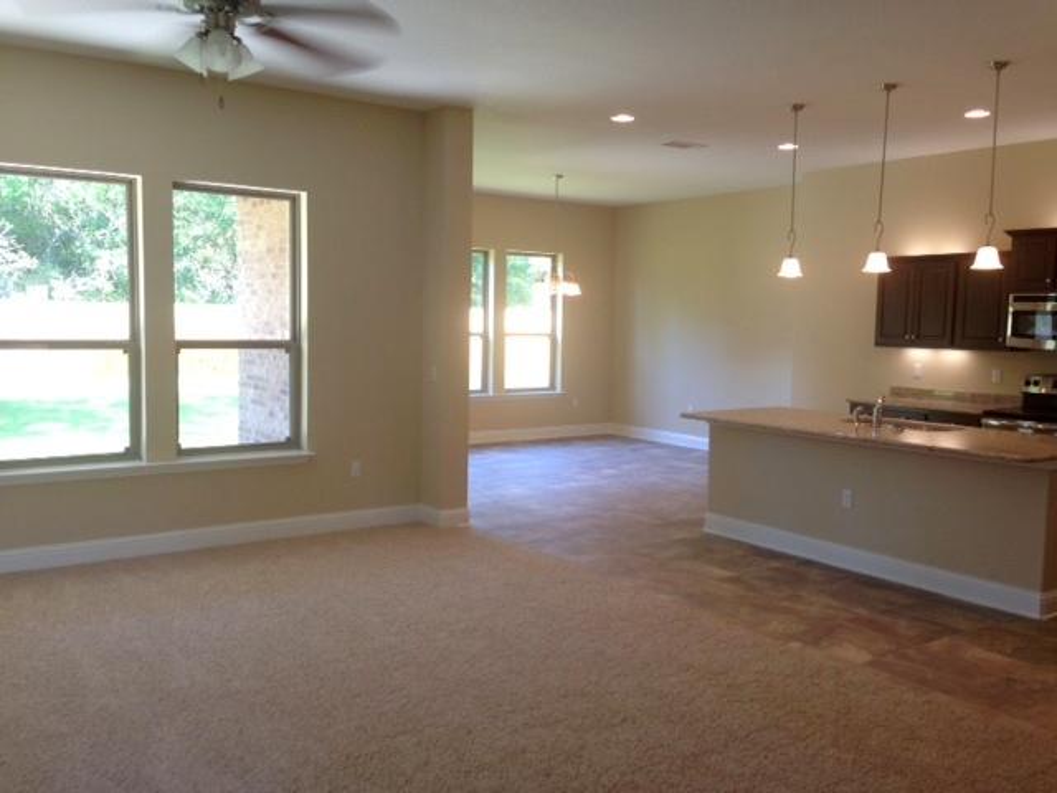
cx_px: 528
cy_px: 396
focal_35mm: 33
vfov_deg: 42.9
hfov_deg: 55.4
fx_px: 1008
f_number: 2.4
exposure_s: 1/24
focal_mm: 4.12
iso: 50
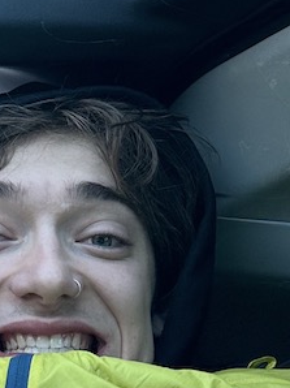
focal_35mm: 116
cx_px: -235
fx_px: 1298
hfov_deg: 11.8
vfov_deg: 16.6
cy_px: -7
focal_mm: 6.86
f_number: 1.78
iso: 100
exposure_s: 1/171
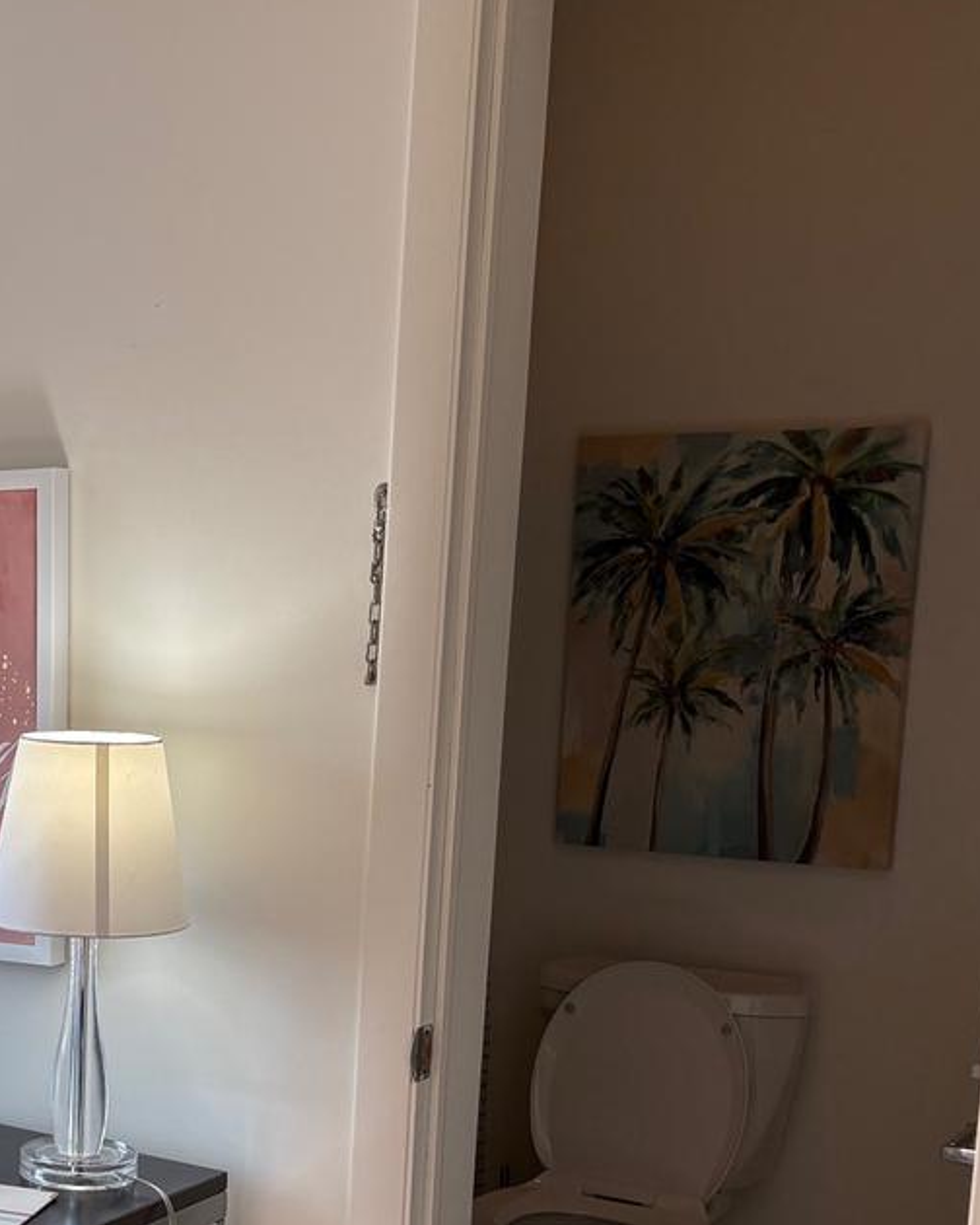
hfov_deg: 24.5
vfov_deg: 31.8
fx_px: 2103
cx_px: -97
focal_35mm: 58
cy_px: 937
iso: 64
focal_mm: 5.96
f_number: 1.6
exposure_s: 1/586
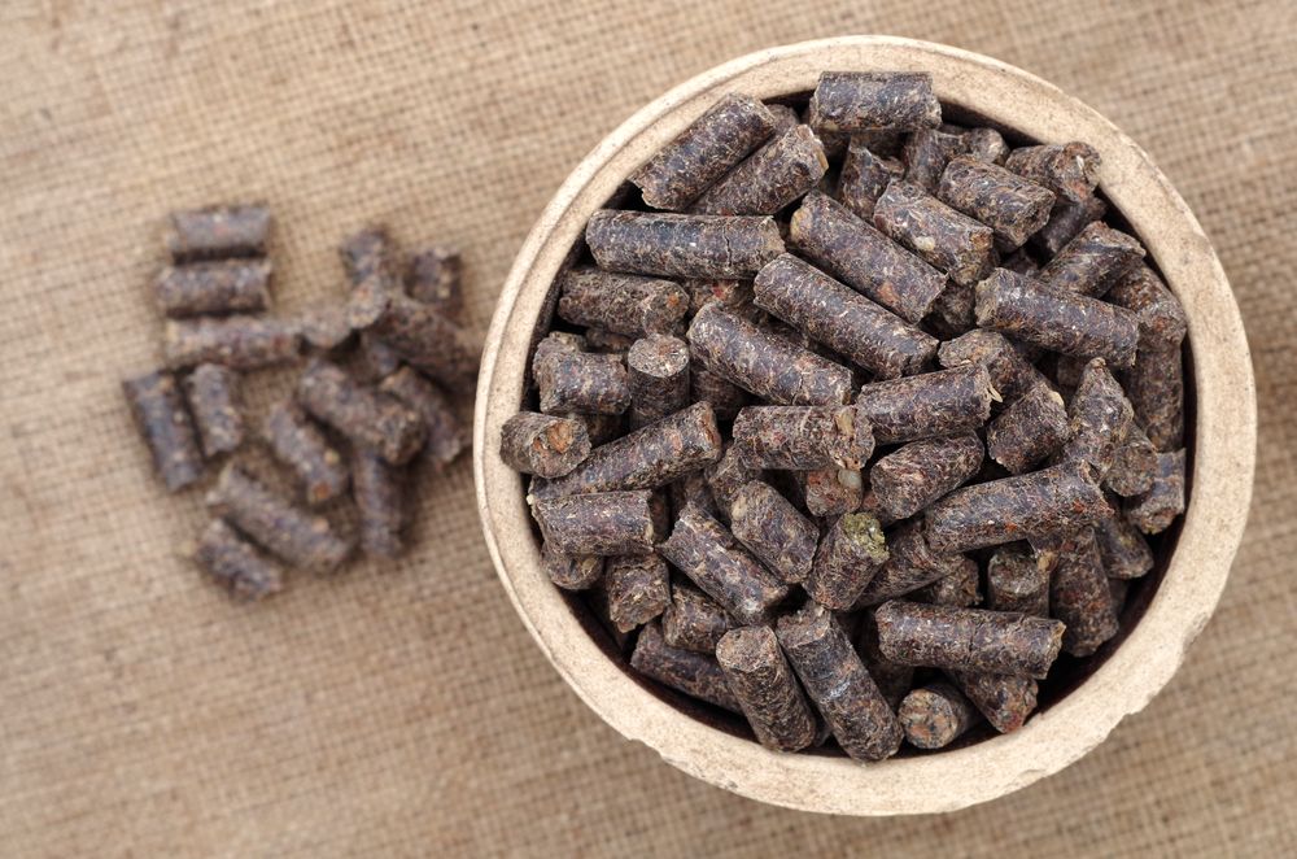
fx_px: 2696
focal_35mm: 75
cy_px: 430
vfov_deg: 18.1
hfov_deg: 27.0
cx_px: 648
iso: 500
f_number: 4.5
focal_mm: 50
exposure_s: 1/200
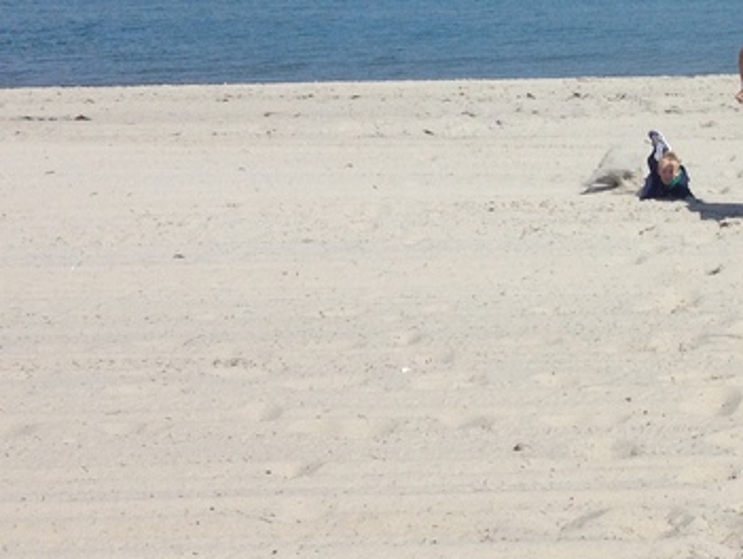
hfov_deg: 18.8
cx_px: 728
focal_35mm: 102
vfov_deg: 14.5
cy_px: 159
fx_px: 2192
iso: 50
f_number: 2.4
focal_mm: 4.28
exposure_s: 1/3690
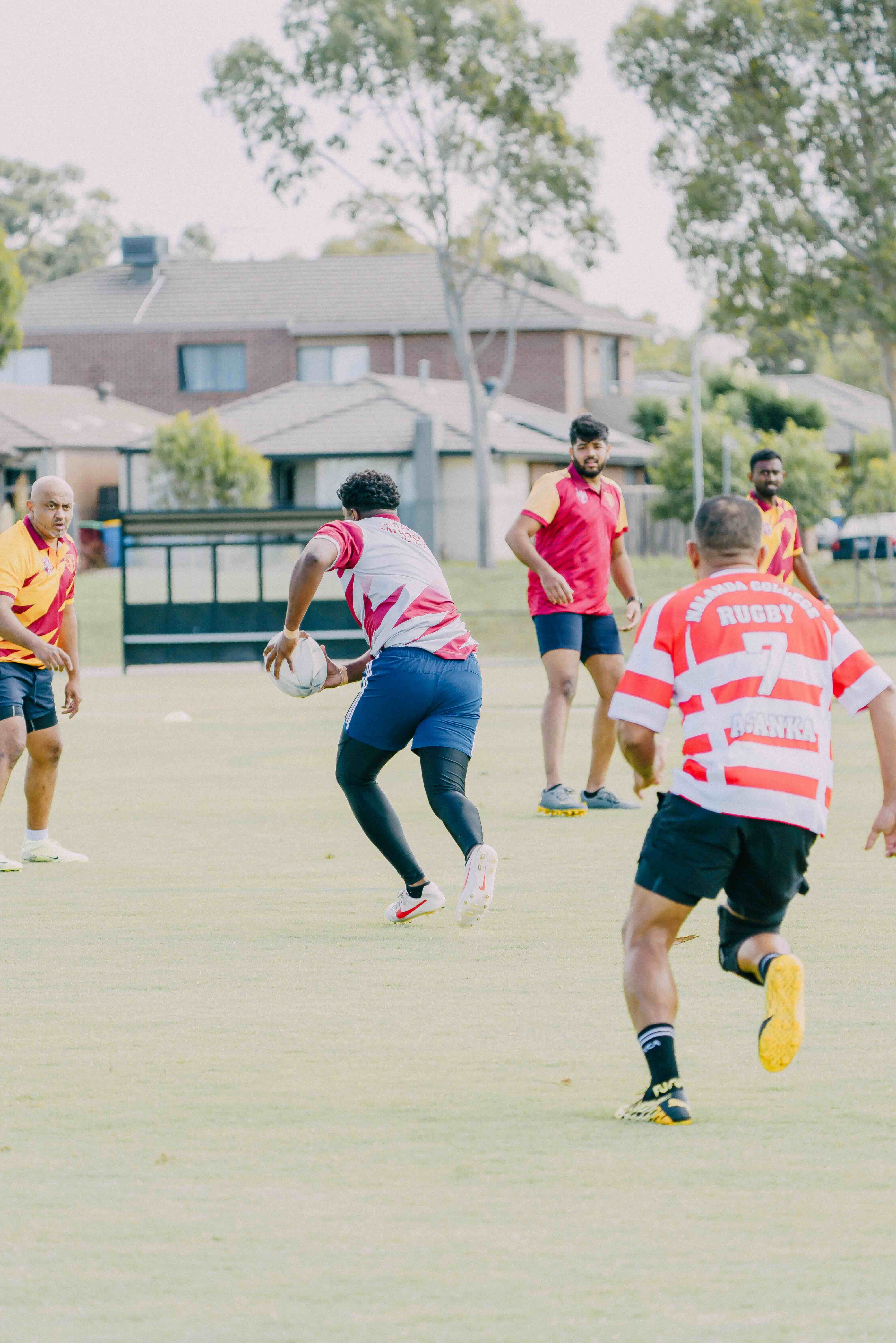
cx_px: 448
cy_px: 672
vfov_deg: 10.3
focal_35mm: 200
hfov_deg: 6.9
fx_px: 7466
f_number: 5.6
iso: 200
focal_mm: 200
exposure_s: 1/500
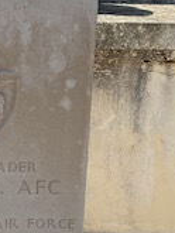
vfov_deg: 19.1
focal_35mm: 101
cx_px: -30
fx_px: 680
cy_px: 213
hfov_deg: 14.3
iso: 32
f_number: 1.8
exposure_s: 1/3040
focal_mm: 4.25
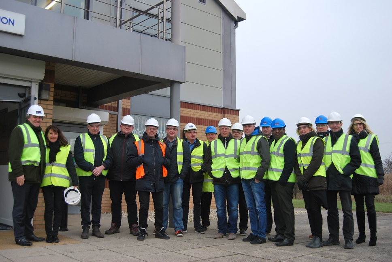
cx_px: 196
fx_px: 425
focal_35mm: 39
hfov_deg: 49.5
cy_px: 131
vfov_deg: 34.3
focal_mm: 26
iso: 200
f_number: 5
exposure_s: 1/100
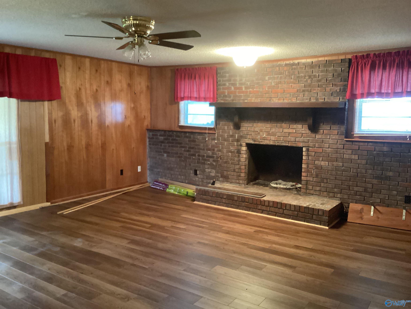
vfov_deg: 45.4
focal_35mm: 31
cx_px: 206
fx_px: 368
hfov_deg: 58.4
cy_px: 154
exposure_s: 1/30
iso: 640
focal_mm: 3.3
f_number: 2.4
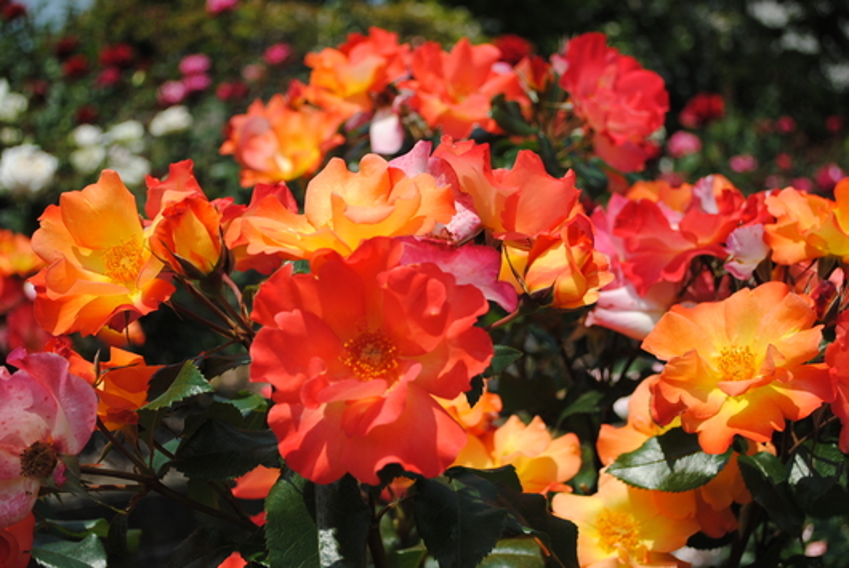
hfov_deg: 33.4
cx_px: 424
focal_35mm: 60
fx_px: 1417
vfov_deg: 22.7
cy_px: 284
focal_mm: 40
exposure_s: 1/800
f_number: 5.3
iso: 100
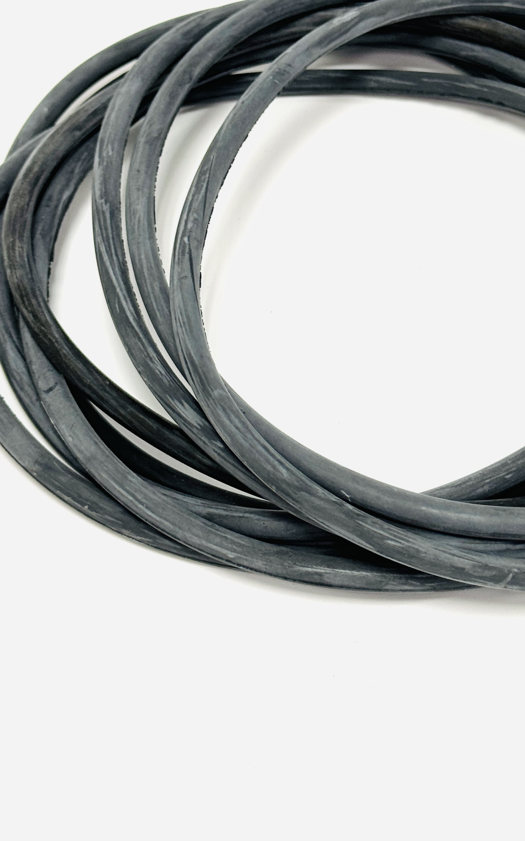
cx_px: 389
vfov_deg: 25.4
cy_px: 295
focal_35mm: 81
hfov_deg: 16.0
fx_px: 1854
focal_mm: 6.76
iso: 64
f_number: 1.78
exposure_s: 1/100
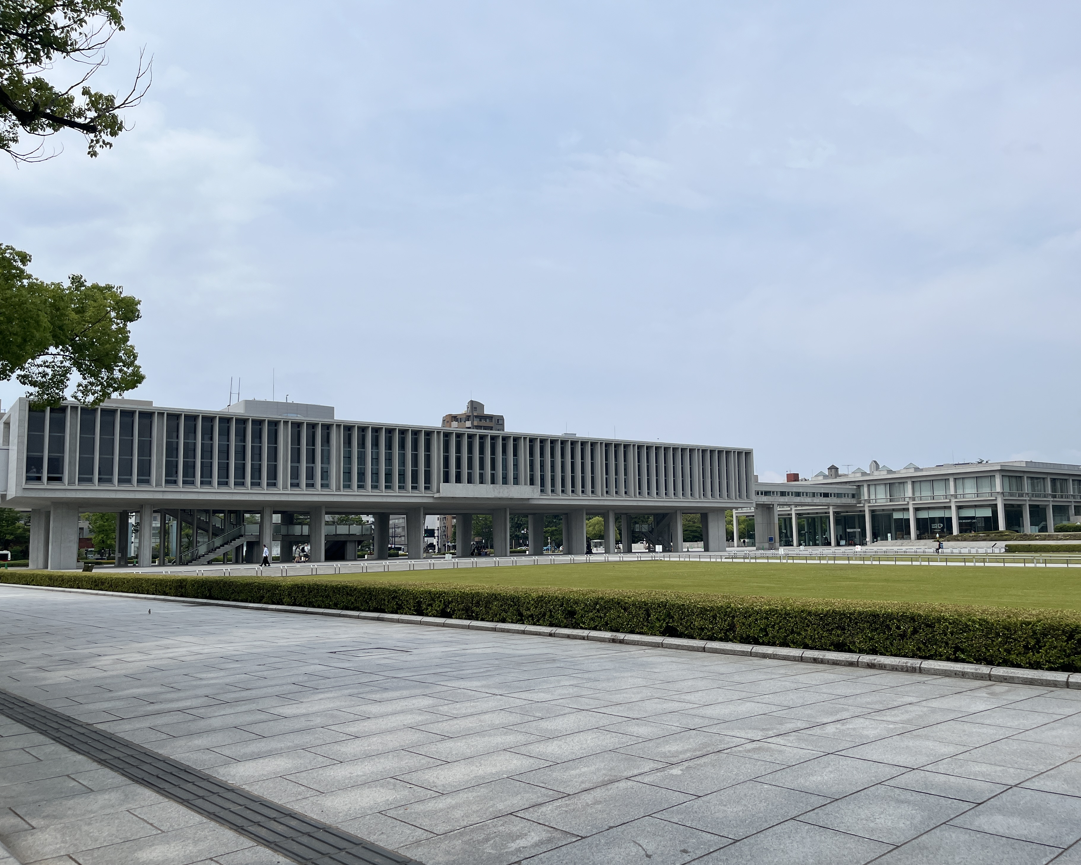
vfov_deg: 51.5
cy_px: 446
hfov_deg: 62.2
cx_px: 550
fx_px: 896
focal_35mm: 28
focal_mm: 5.1
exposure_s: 1/6494
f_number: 1.6
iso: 50
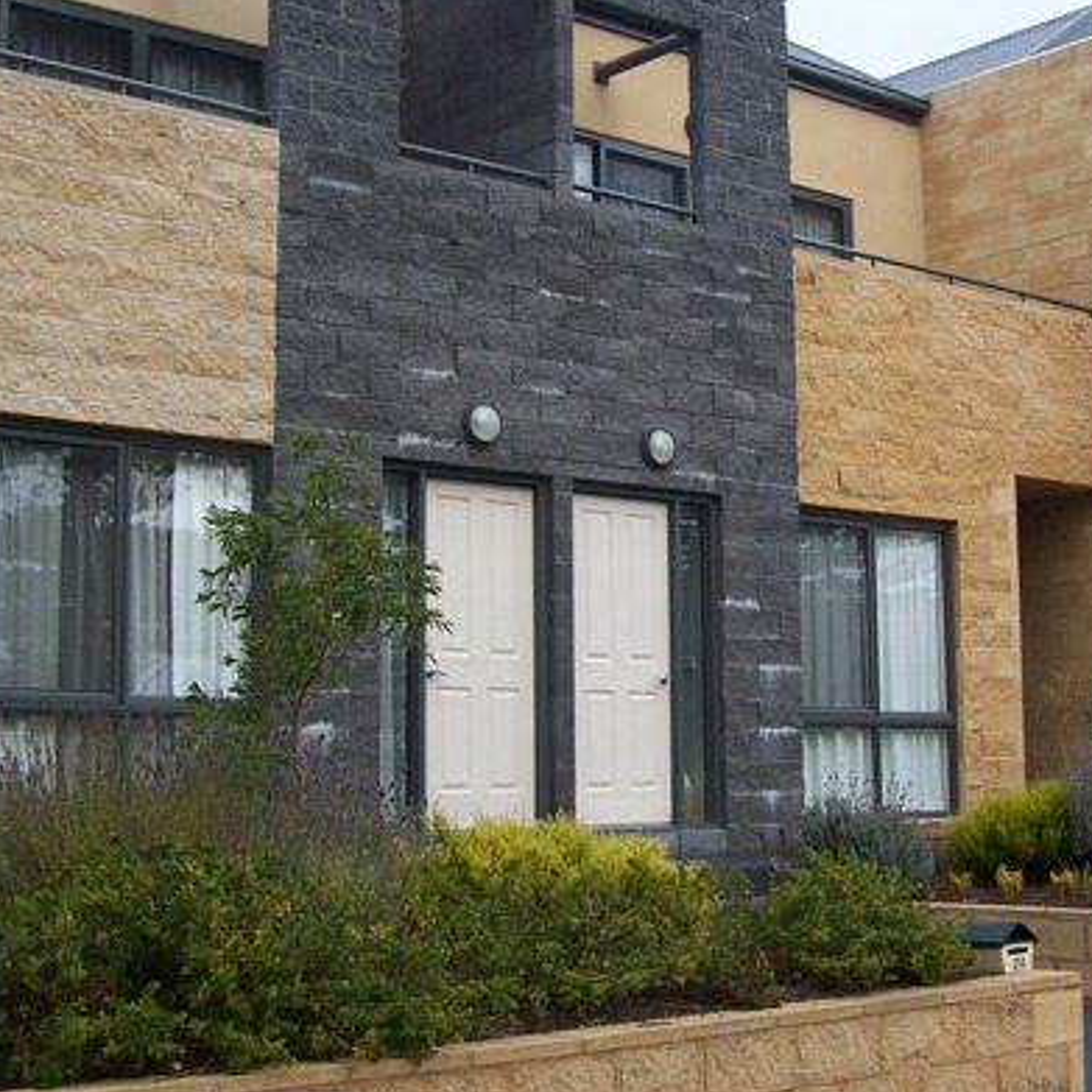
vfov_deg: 31.1
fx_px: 1963
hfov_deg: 30.8
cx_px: 732
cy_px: 478
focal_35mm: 55
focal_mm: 6.3
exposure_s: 1/250
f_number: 2.8
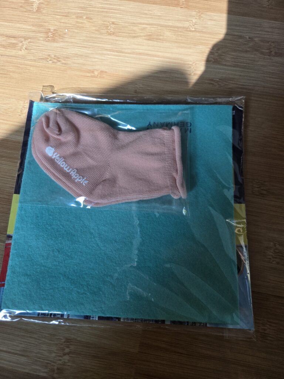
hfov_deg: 58.9
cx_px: 142
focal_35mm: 23
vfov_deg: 73.9
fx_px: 252
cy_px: 190
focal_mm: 5.4
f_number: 1.8
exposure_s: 1/180
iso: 64
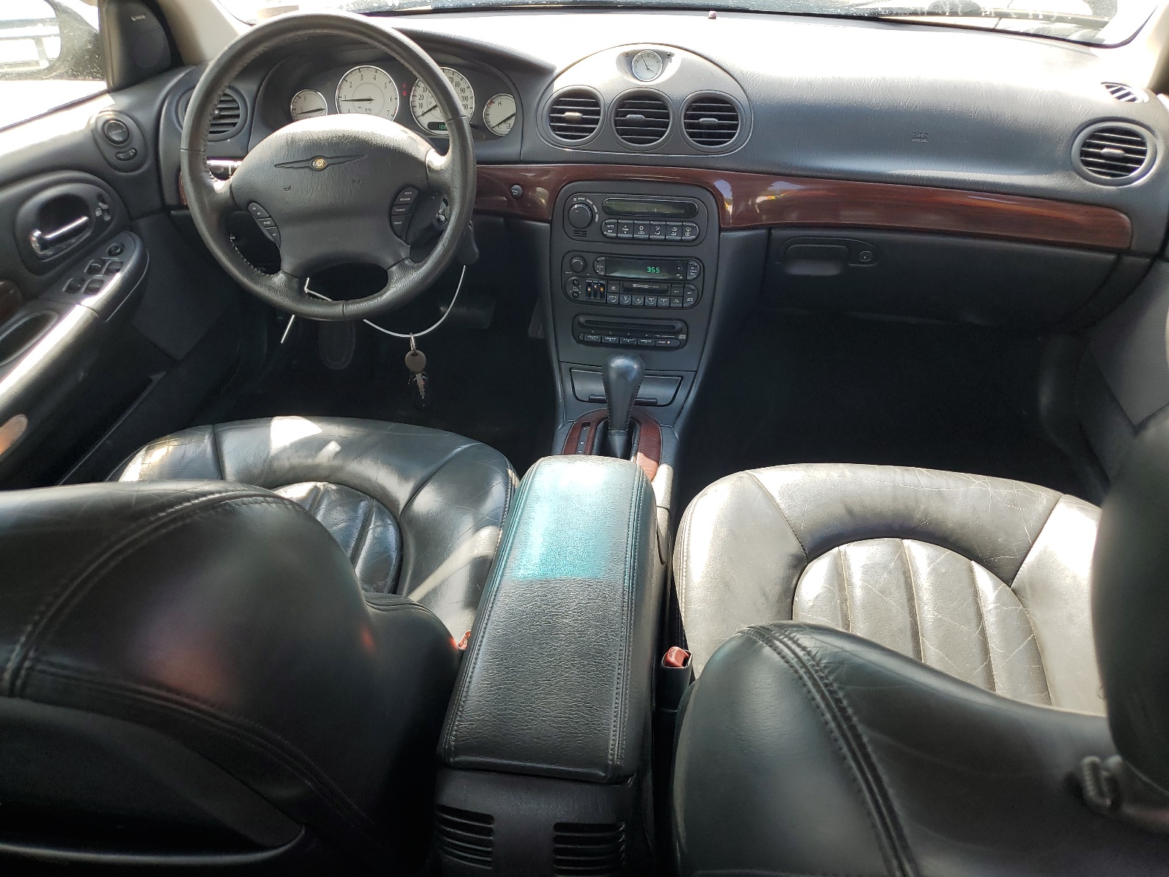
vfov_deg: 53.1
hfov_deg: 67.3
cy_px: 438
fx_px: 878
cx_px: 584
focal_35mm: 26
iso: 50
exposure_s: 1/294
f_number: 1.5
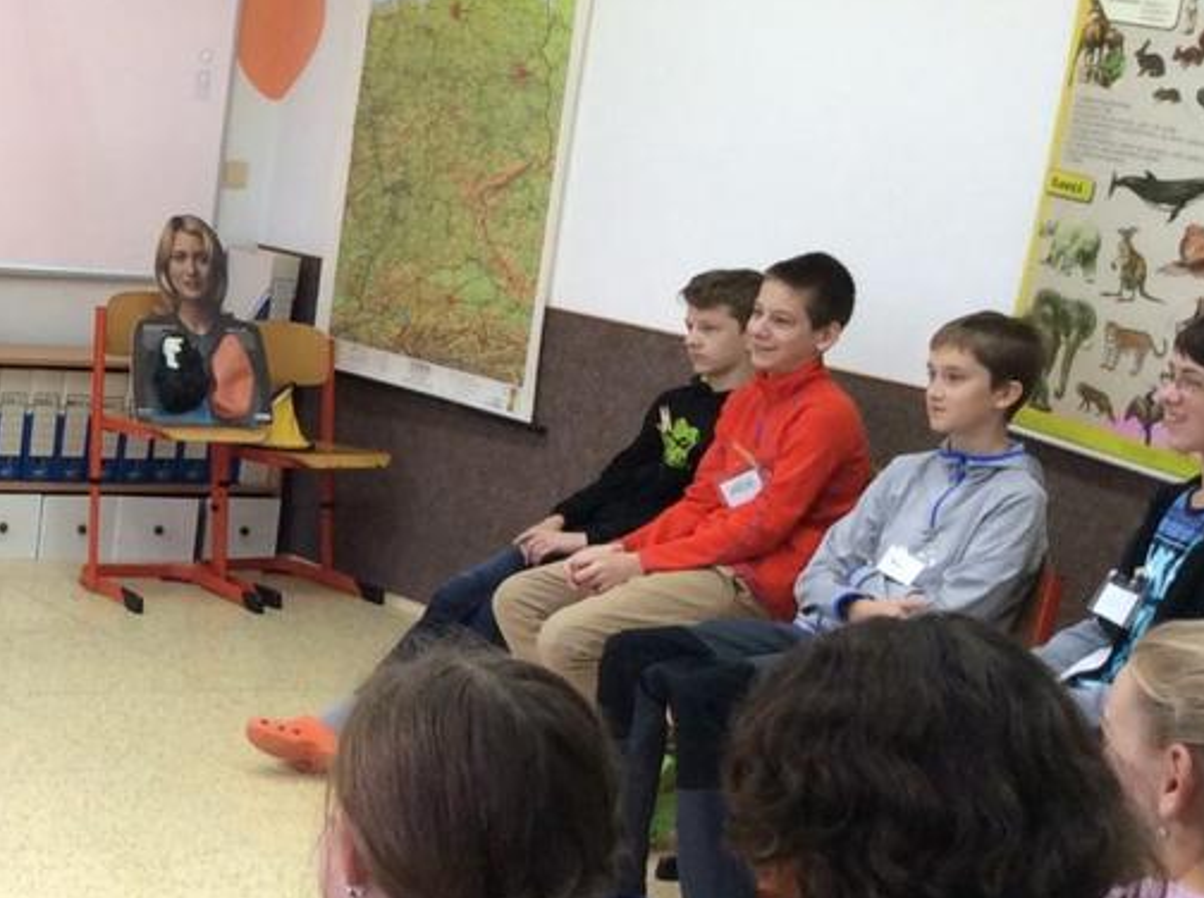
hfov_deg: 21.4
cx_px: -246
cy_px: 457
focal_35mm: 85
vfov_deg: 17.3
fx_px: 2951
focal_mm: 3.3
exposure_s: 1/25
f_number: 2.4
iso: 50
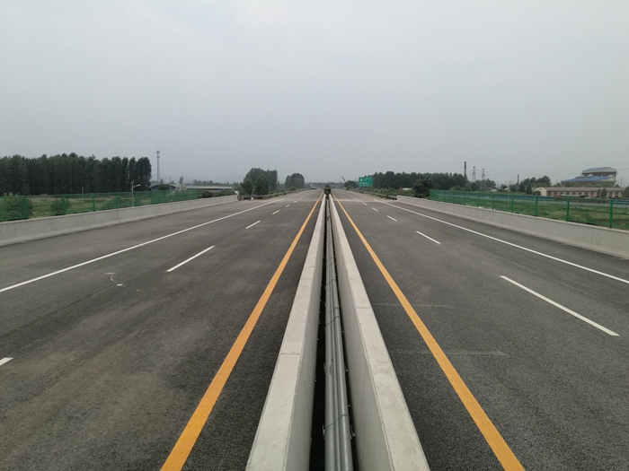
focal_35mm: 27
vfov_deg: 51.4
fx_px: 491
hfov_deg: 65.3
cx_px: 314
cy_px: 236
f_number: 2
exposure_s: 1/645
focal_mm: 4.04
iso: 50
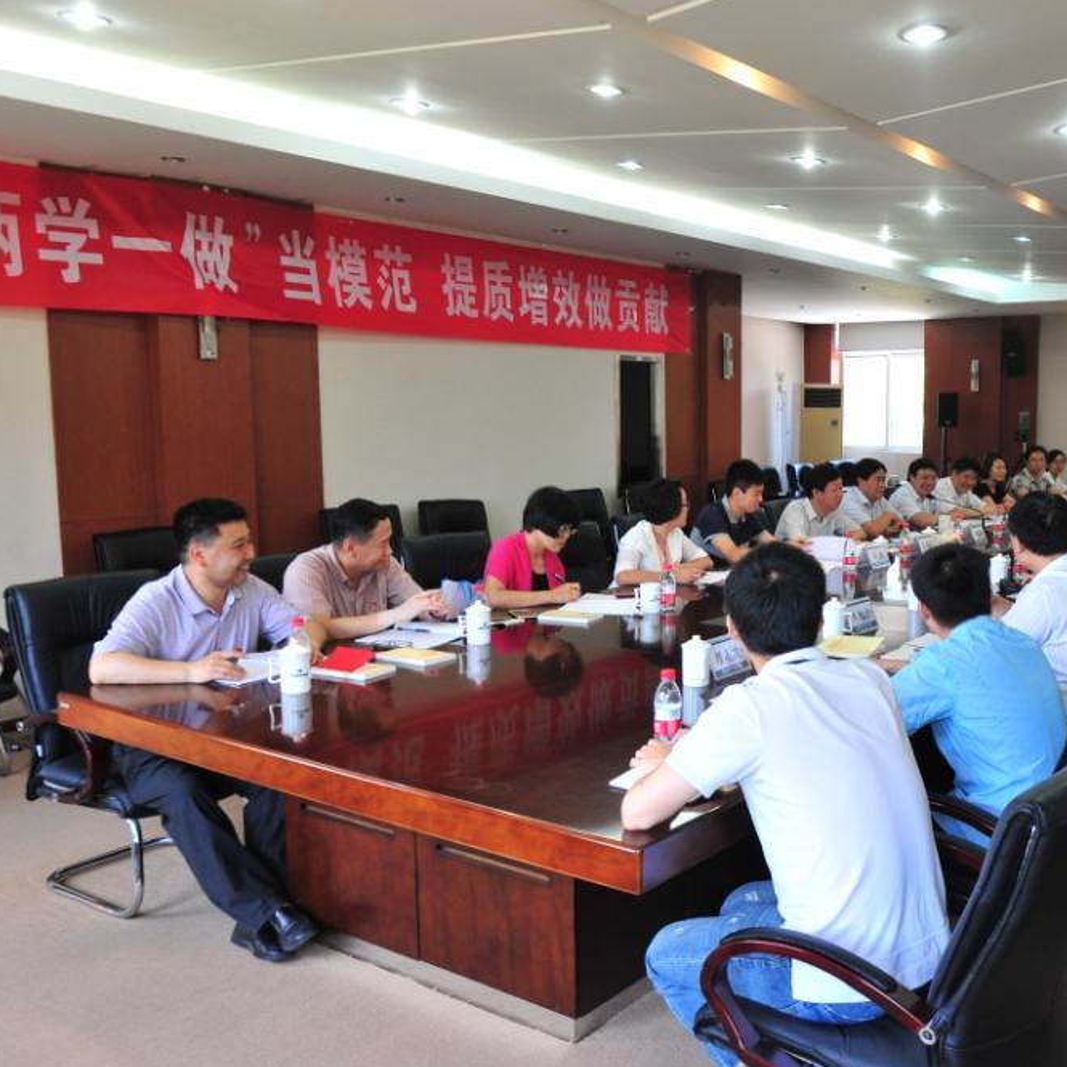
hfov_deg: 47.2
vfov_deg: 48.4
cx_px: 761
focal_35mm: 34
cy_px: 542
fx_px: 1186
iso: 1250
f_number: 5.6
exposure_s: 1/80
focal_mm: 26
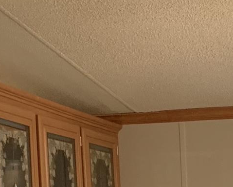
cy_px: 380
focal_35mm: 159
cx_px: 275
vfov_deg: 9.1
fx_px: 1096
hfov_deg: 11.9
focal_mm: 4.25
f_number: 1.8
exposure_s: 1/60
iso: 100
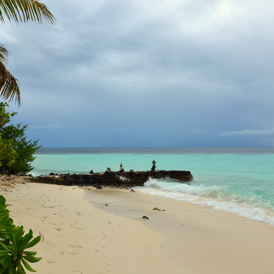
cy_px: 136
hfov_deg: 47.0
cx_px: 161
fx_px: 313
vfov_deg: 47.2
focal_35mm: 35
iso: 100
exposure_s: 1/320
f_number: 11
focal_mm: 18
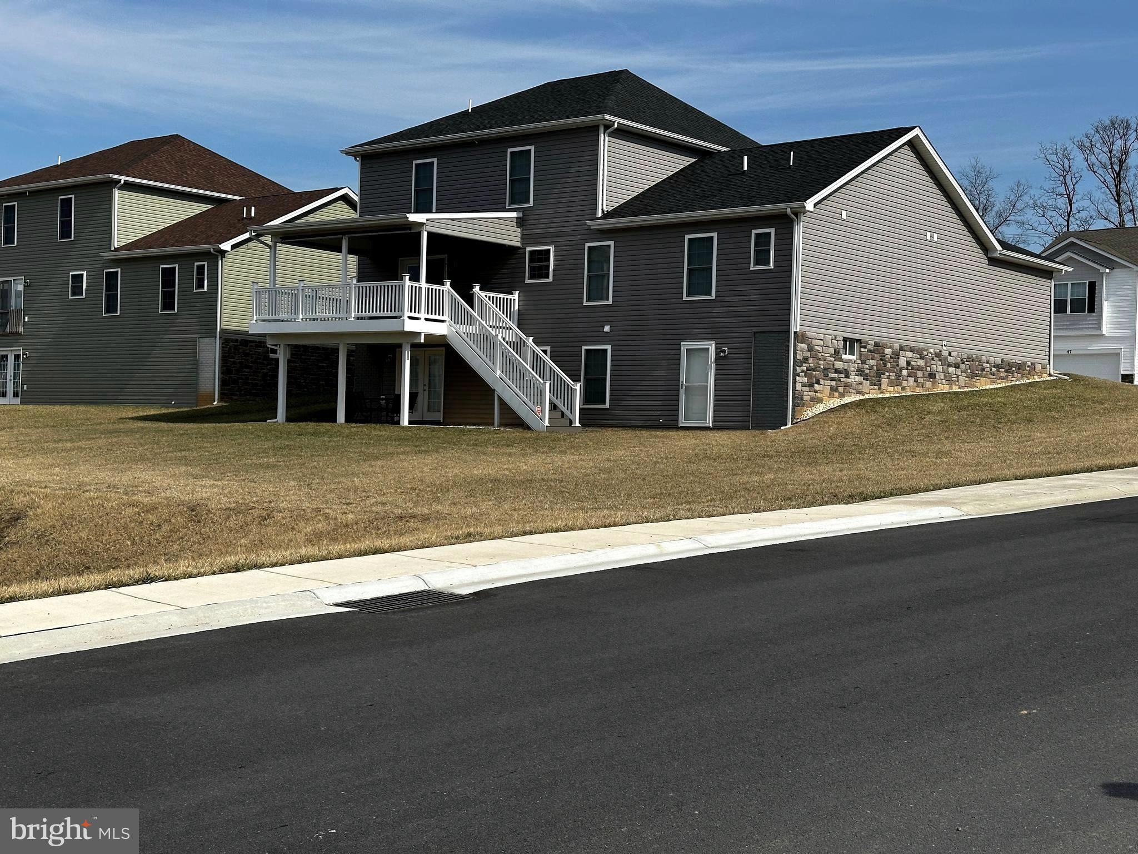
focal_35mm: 48
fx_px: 1578
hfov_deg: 39.7
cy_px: 427
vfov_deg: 30.3
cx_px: 569
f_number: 1.78
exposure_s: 1/5263
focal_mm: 6.86
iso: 64
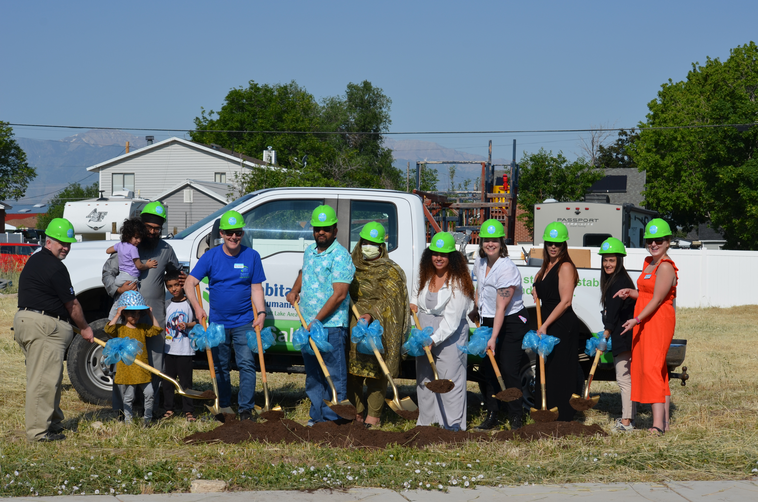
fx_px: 1733
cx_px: 379
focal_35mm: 82
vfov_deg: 16.5
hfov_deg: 24.7
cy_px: 251
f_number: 10
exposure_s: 1/400
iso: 100
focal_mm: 55
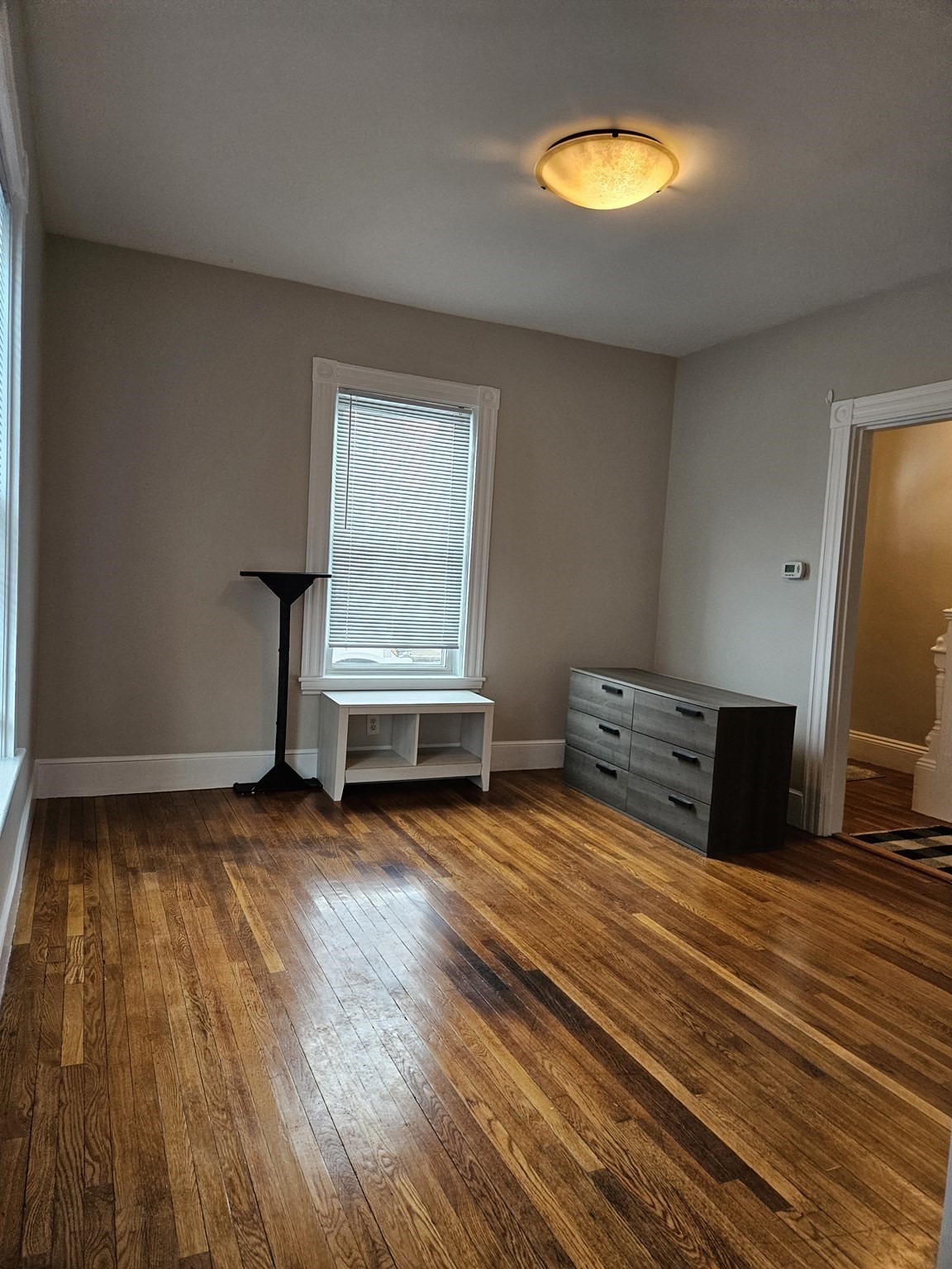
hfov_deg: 58.9
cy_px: 634
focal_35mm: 23
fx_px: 843
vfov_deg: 73.9
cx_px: 476
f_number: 1.8
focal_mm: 5.4
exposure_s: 1/120
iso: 250
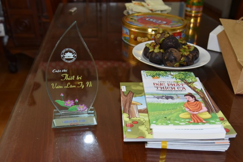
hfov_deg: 50.7
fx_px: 257
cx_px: 122
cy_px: 81
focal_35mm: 38
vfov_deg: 35.1
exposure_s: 1/60
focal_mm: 38
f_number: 5.6
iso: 1600
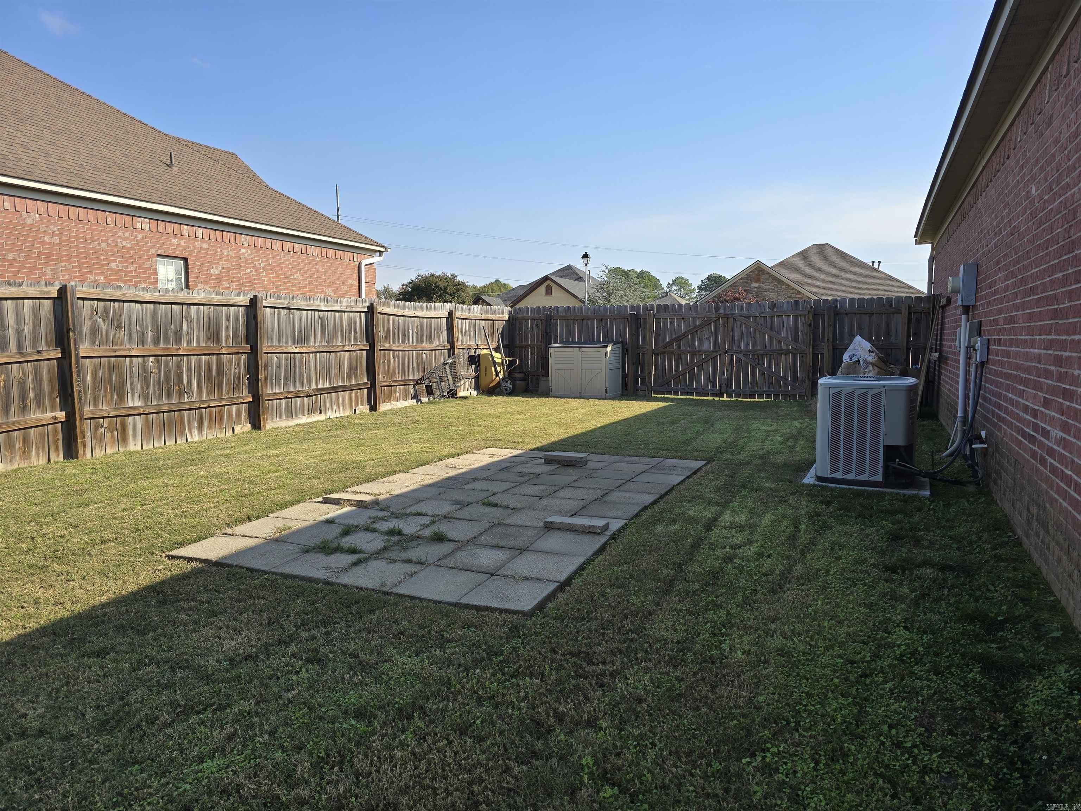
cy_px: 406
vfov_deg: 58.9
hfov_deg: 73.9
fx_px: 718
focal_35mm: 23
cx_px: 540
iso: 12
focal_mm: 6.3
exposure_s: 1/521
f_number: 1.7
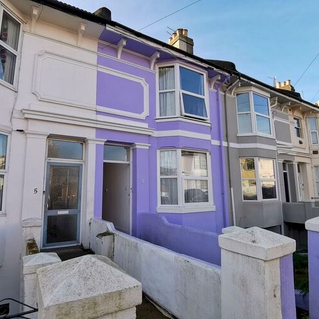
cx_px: 153
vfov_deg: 72.1
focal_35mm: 21
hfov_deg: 72.1
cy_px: 157
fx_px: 219
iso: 50
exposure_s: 1/316
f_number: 2.2
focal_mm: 2.26
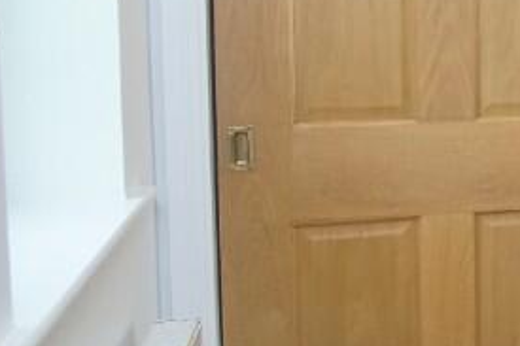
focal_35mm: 67
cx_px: 883
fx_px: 967
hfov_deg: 21.8
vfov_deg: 20.3
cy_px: 165
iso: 1250
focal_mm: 12
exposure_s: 1/160
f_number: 4
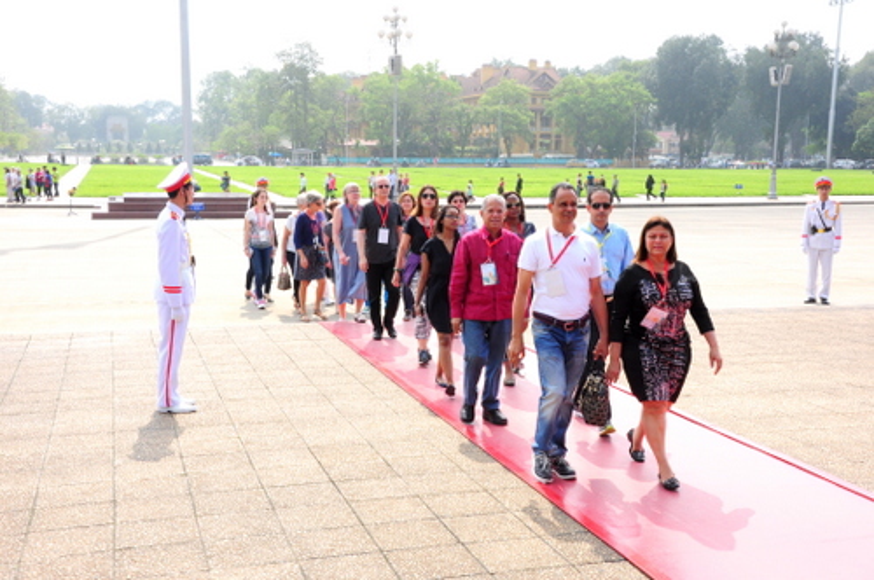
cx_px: 437
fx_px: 1091
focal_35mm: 45
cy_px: 290
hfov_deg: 43.7
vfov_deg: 29.8
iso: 500
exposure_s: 1/160
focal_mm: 30
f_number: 16
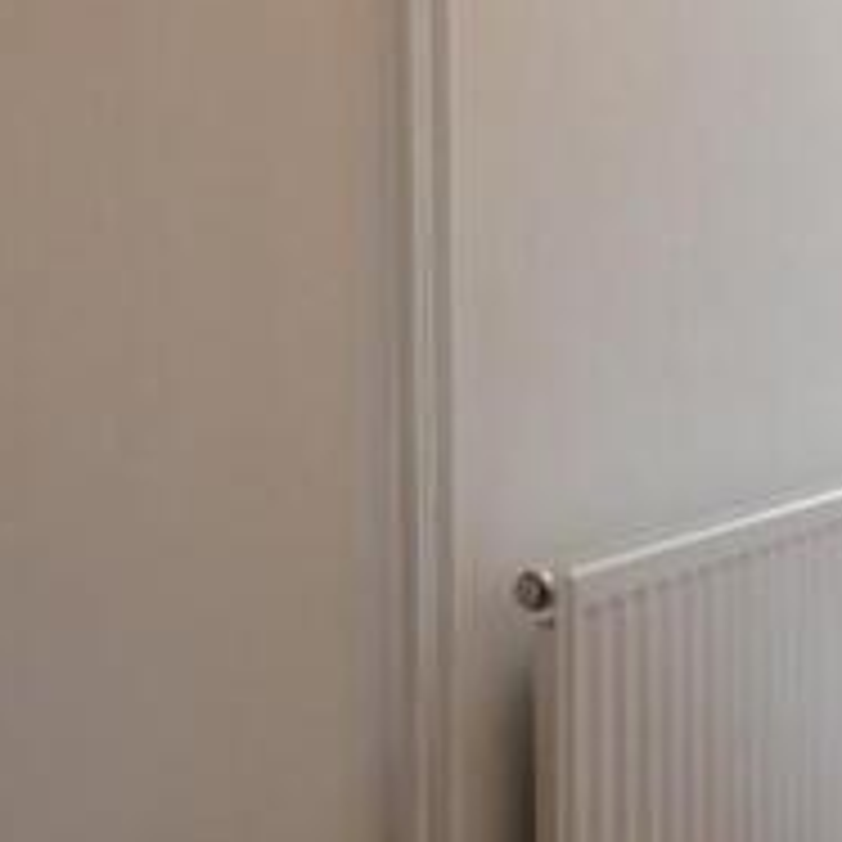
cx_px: 711
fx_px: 1514
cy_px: 317
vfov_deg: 31.0
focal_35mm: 55
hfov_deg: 30.1
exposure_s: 1/60
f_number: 4
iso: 500
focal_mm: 10
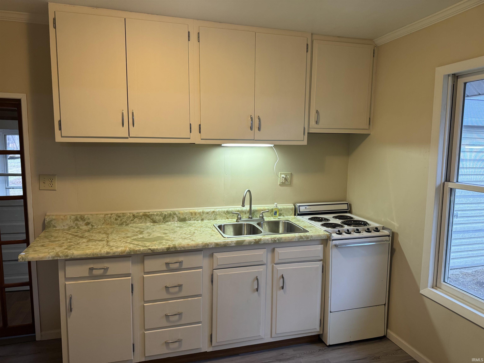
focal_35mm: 24
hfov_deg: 71.6
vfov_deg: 56.8
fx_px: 336
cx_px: 242
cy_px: 182
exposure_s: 1/60
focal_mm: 6.76
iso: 125
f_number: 1.78
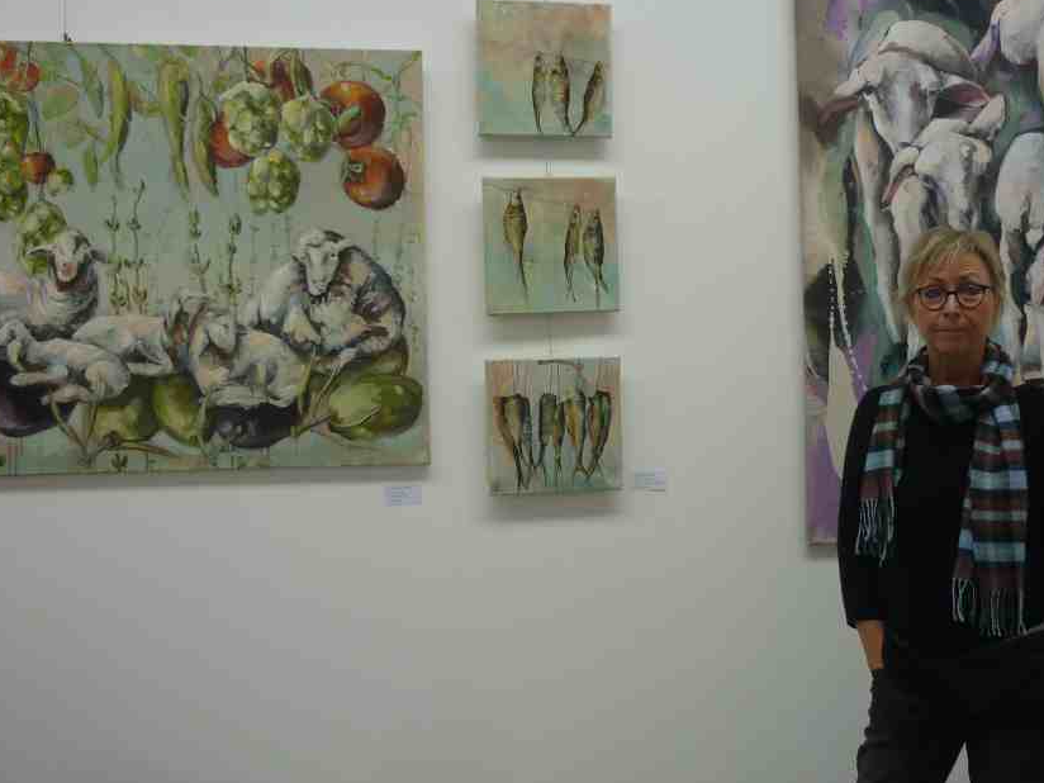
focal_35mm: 41
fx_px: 1237
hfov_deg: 45.7
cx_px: 594
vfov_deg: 35.1
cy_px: 365
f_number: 2.8
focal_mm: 5.5
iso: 80
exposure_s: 1/50
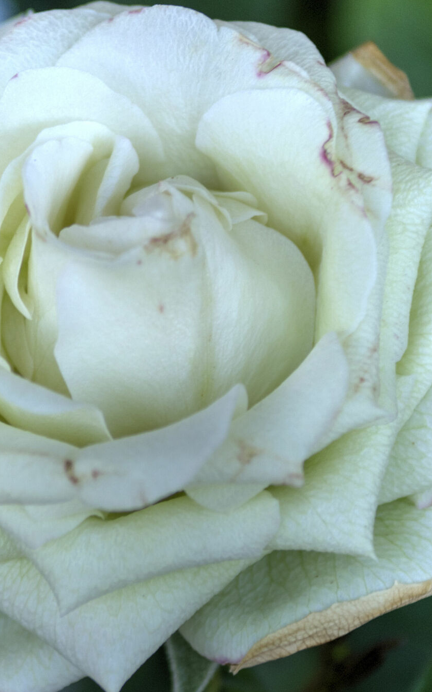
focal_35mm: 507
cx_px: 230
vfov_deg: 4.1
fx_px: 9551
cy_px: 337
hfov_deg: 2.6
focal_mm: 185
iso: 280
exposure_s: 1/125
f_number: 8
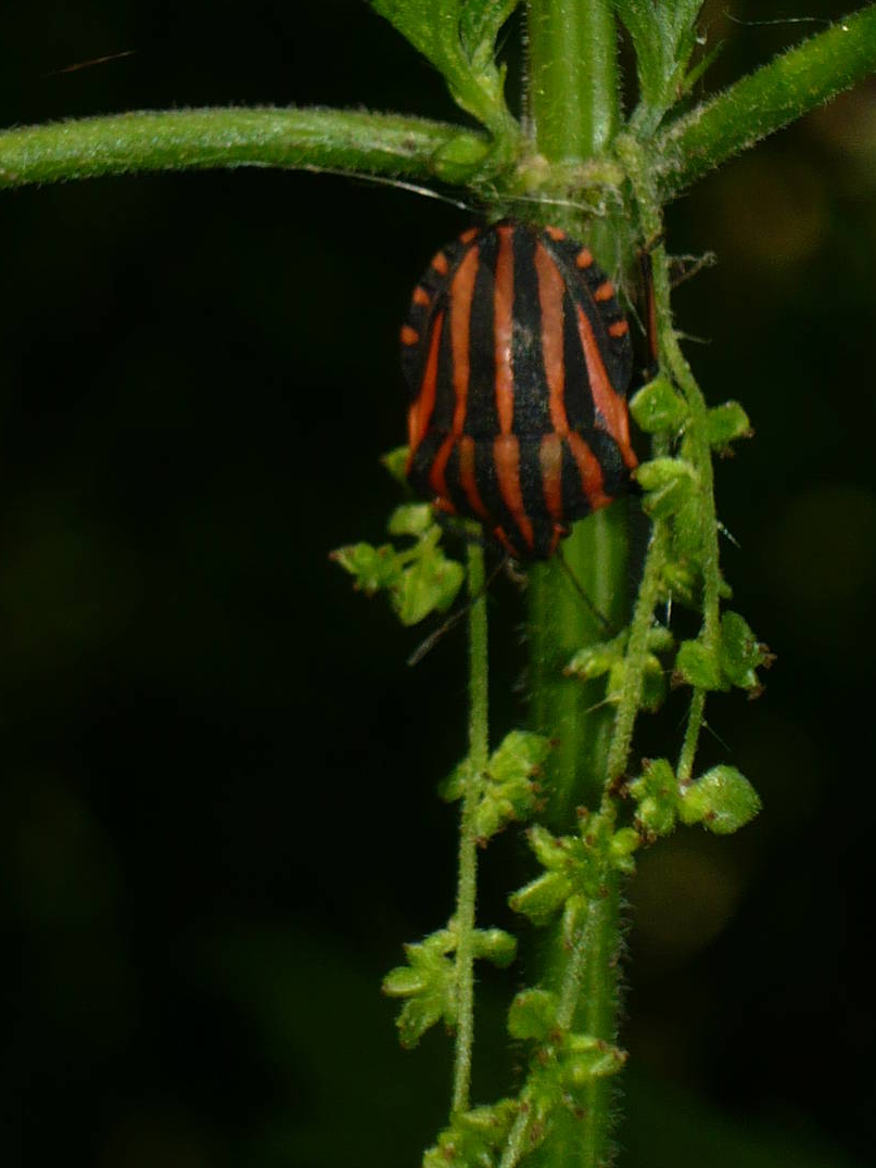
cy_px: 411
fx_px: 8031
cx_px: 421
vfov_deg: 8.3
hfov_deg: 6.2
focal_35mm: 238
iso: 100
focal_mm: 16.5
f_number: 5.1
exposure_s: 1/60
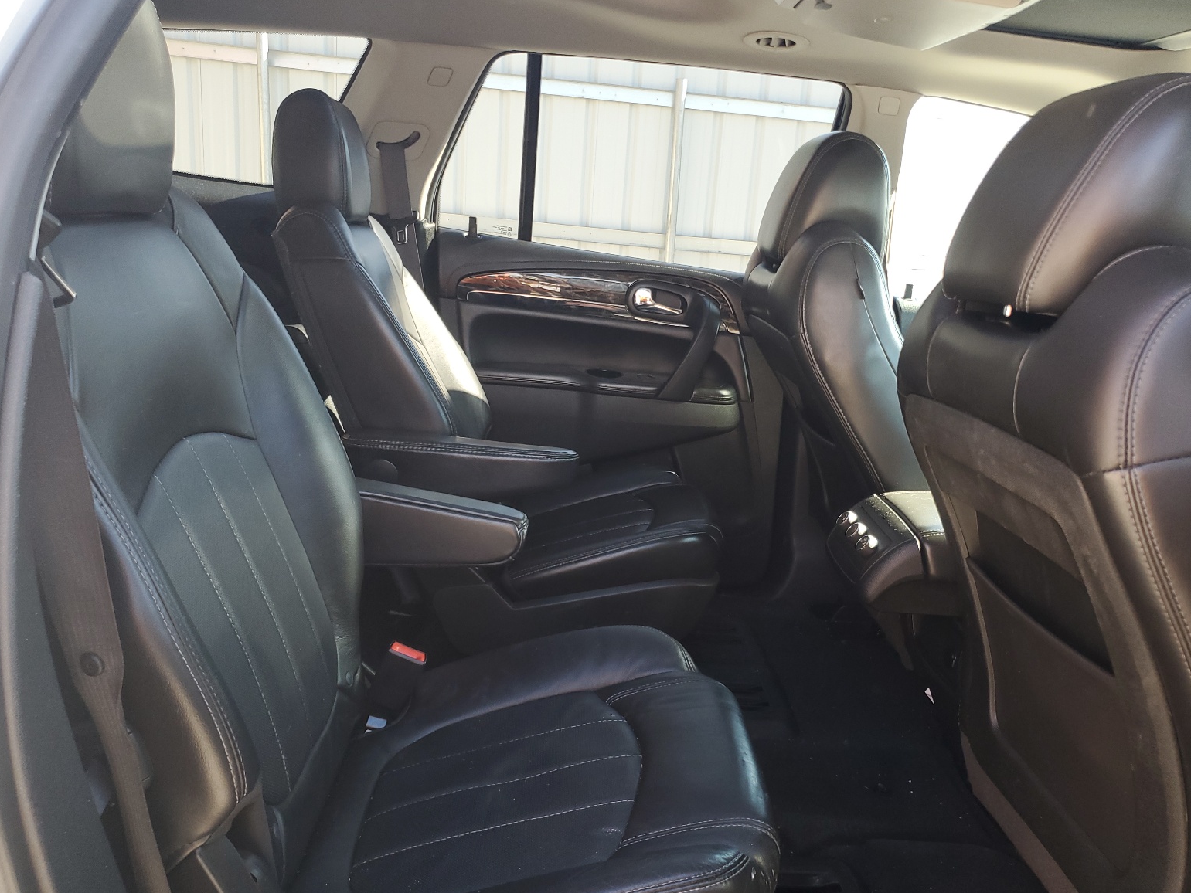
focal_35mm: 27
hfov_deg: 65.3
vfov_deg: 51.4
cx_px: 597
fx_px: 929
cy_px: 446
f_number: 1.5
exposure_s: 1/120
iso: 64
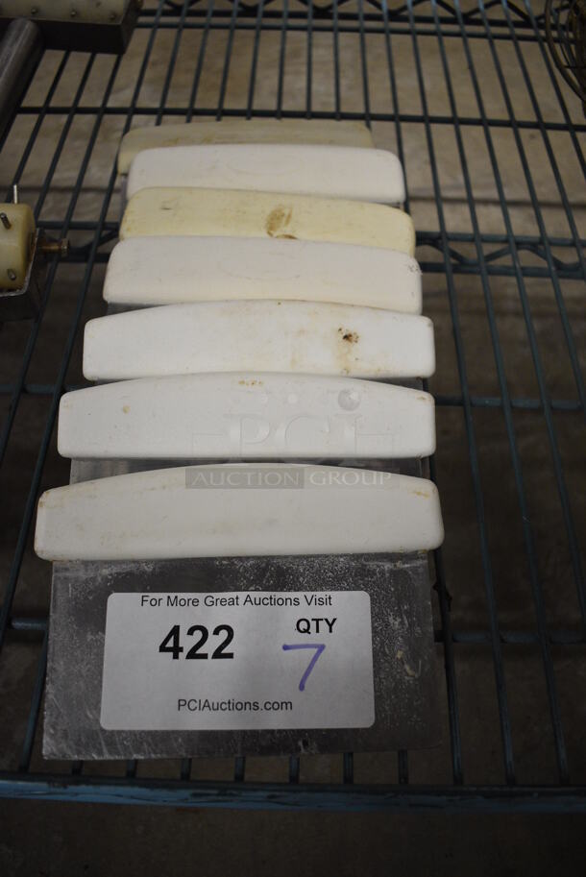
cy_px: 438
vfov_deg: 61.9
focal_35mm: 30
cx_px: 293
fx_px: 731
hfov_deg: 43.7
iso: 1800
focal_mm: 20
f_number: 3.5
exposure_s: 1/125
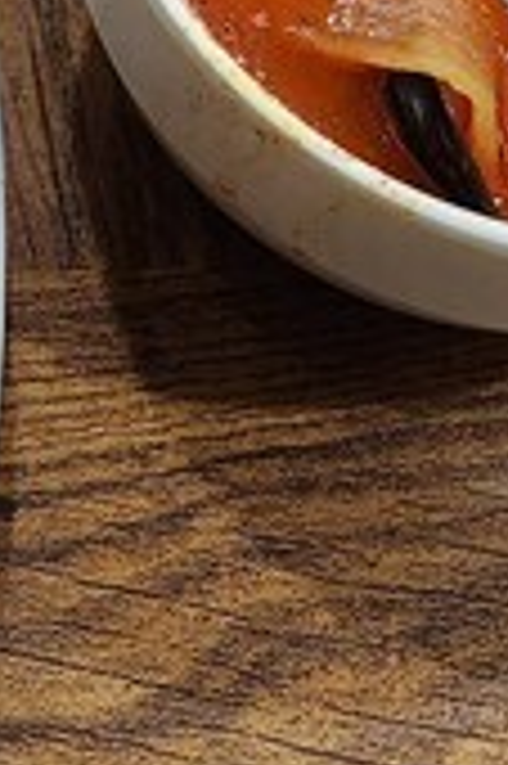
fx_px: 2693
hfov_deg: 10.0
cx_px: -526
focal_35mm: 127
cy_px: -389
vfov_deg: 15.0
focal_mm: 5.4
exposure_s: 1/120
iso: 500
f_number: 1.8
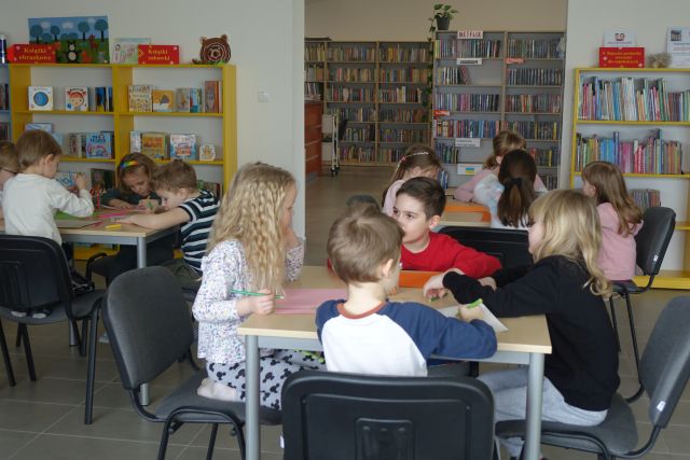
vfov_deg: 29.3
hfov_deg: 42.7
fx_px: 882
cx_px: 345
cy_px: 230
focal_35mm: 46
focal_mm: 16.76
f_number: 2.8
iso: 125
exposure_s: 1/60
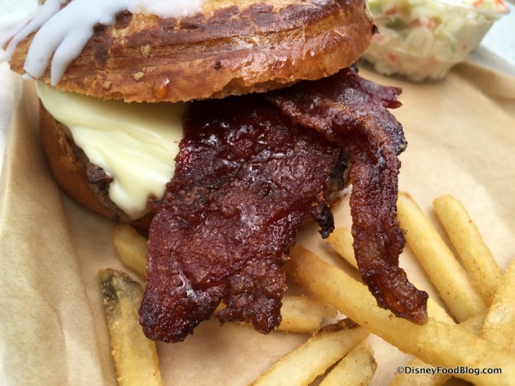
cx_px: 258
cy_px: 193
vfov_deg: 48.2
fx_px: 431
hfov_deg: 61.7
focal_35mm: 29
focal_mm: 4.15
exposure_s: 1/458
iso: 25
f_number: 2.2
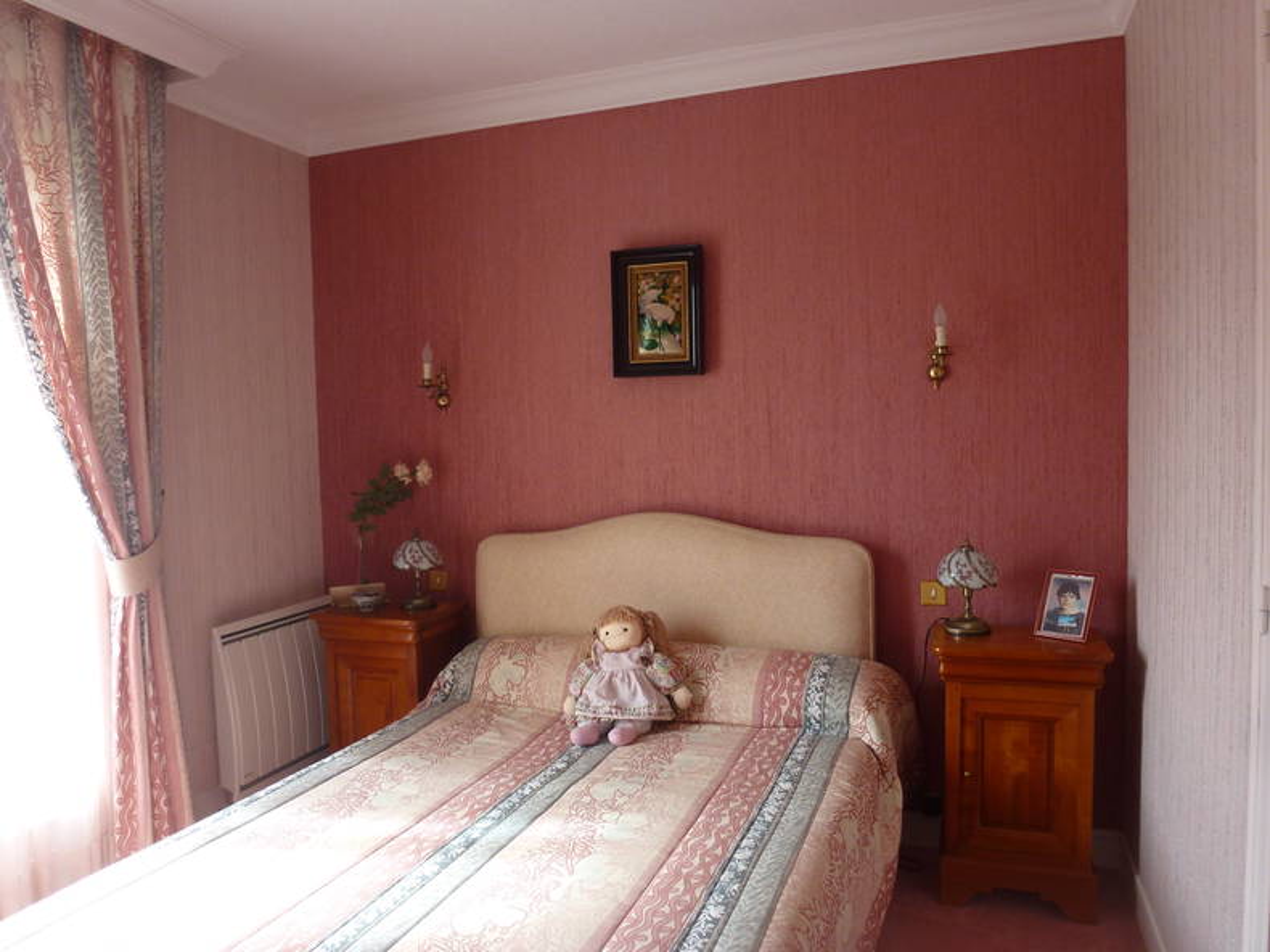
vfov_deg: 56.8
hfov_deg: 71.6
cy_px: 476
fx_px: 880
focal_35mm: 24
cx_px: 635
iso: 100
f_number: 3.3
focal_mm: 4.3
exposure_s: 1/60
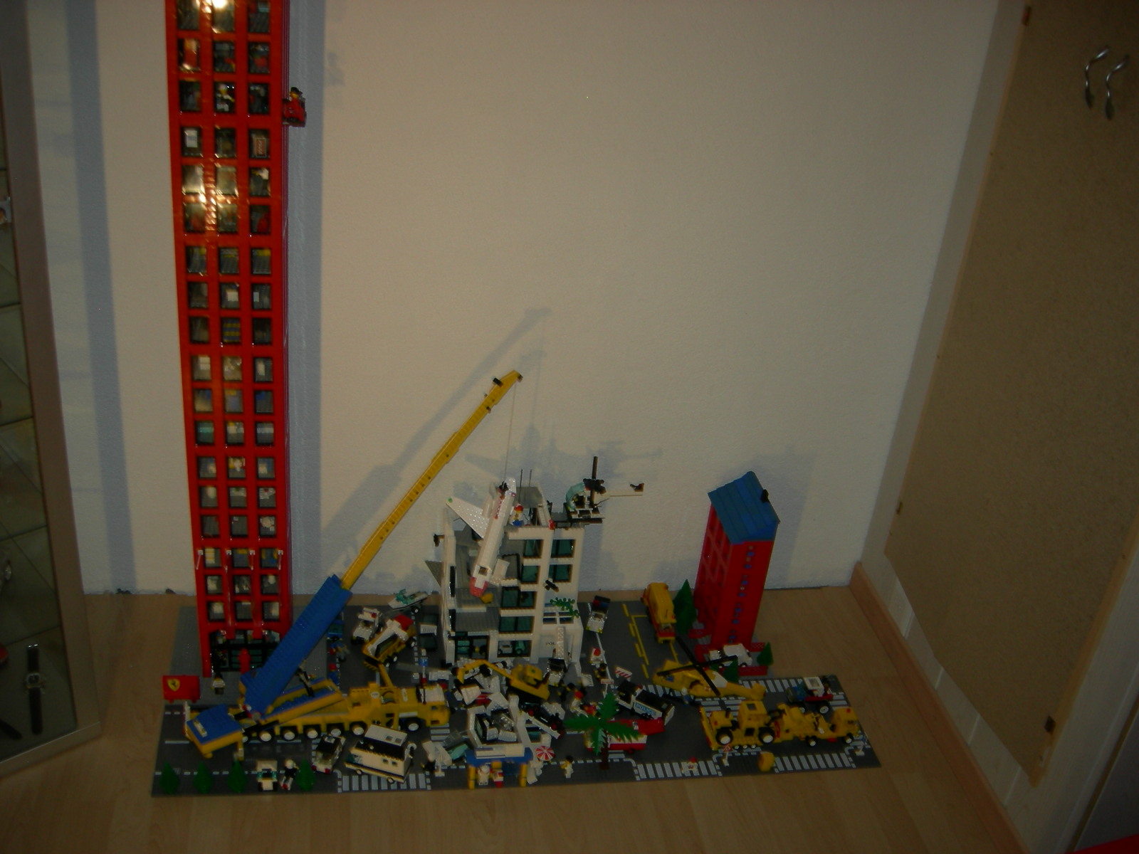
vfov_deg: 39.7
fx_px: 1185
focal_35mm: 36
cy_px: 427
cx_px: 570
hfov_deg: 51.4
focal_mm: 7.5
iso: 64
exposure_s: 1/60.1
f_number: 2.7
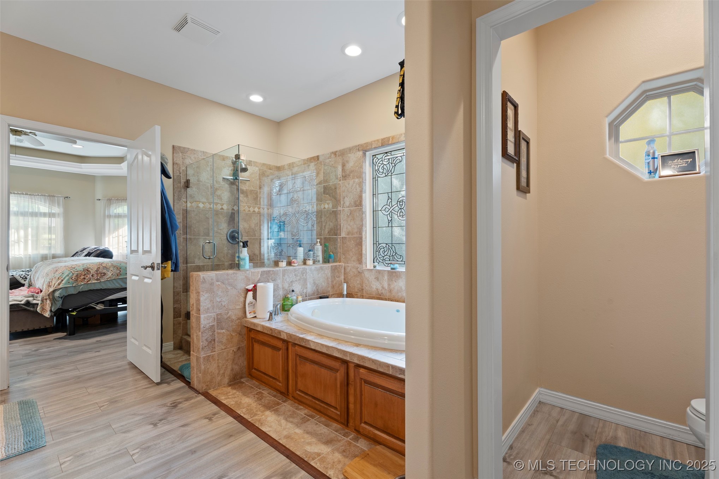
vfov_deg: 73.7
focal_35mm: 16
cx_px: 360
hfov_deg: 96.7
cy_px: 240
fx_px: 320
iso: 200
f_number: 9
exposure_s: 1/1.67
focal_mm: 16
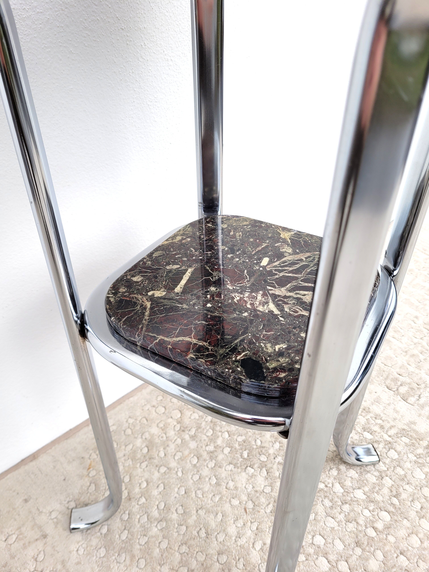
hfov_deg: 53.1
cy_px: 286
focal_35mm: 26
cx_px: 214
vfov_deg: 67.3
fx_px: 430
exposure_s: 1/986
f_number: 1.8
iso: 40
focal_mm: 5.4
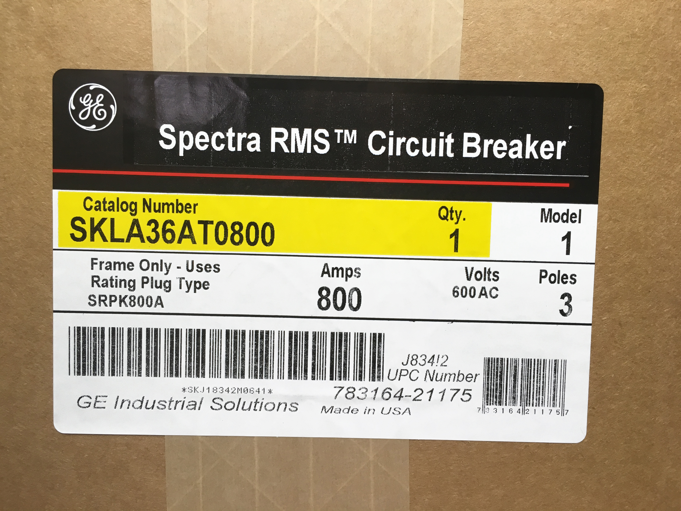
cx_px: 340
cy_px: 256
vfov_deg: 48.2
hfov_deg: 61.7
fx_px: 571
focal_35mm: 29
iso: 32
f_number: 2.2
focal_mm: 4.15
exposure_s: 1/40
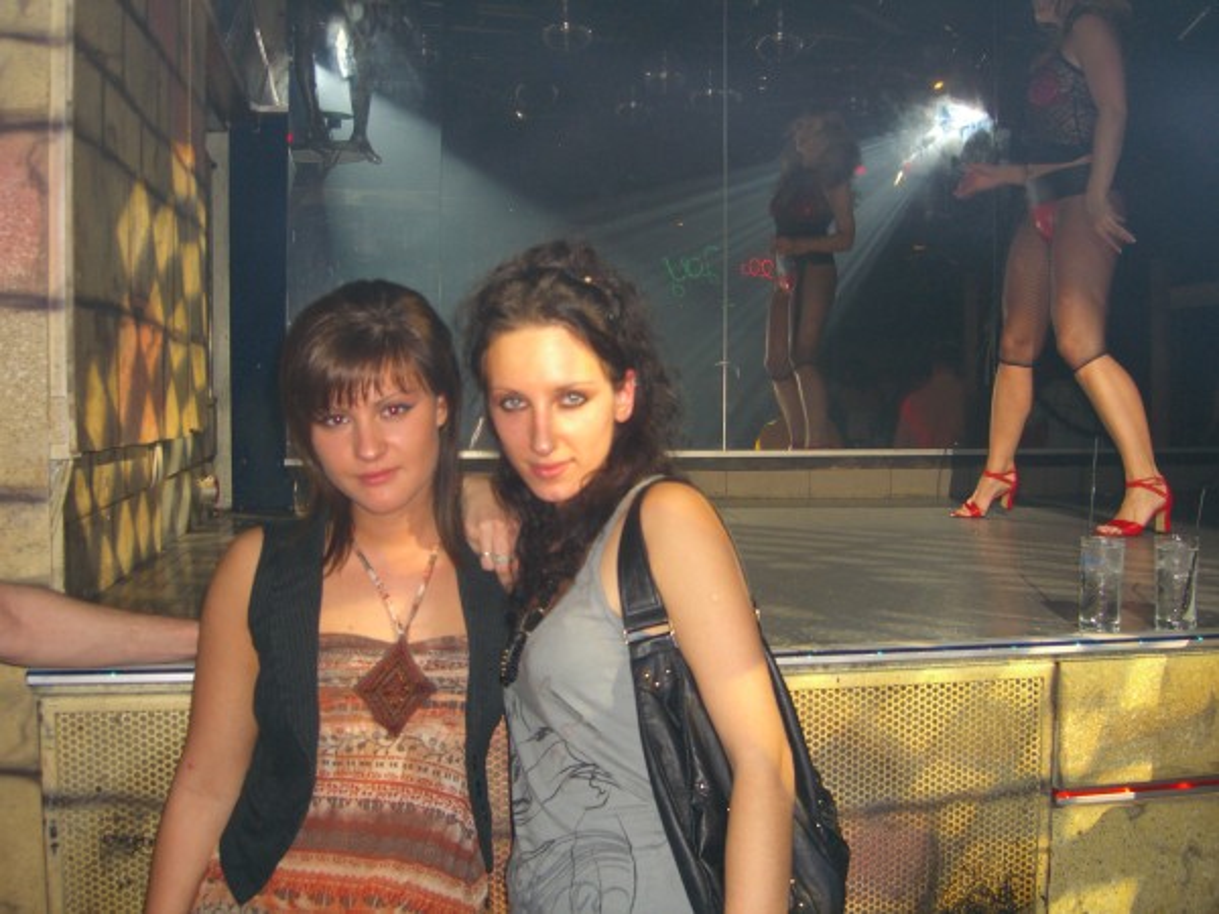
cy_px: 457
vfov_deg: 37.7
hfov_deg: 49.0
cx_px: 610
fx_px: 1338
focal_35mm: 38
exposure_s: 1/60
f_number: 2.8
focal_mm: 7.9
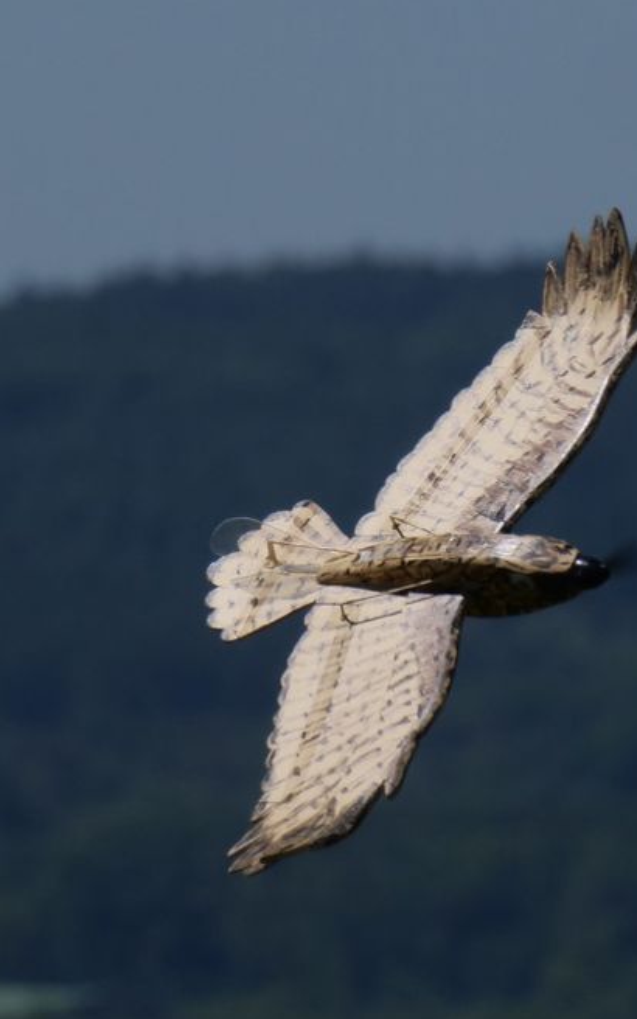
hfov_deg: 1.6
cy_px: 518
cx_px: 461
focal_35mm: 815
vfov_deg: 2.6
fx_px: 22638
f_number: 7.1
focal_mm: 280
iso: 200
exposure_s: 1/2000
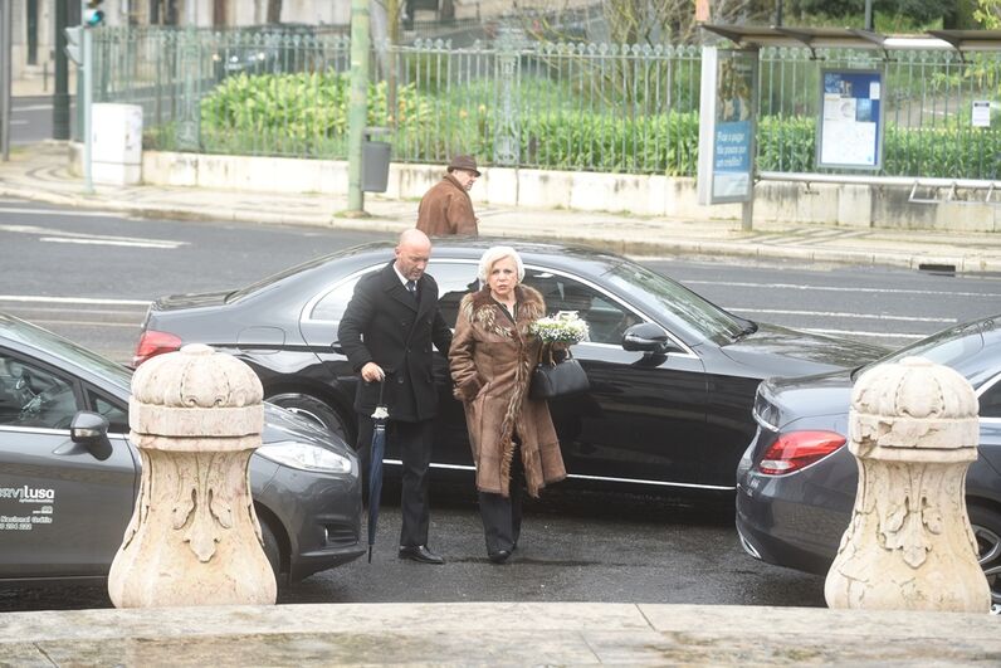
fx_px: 3059
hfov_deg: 18.6
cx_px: 500
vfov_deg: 12.5
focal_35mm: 110
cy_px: 334
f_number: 4.5
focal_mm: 110
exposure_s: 1/500
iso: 250
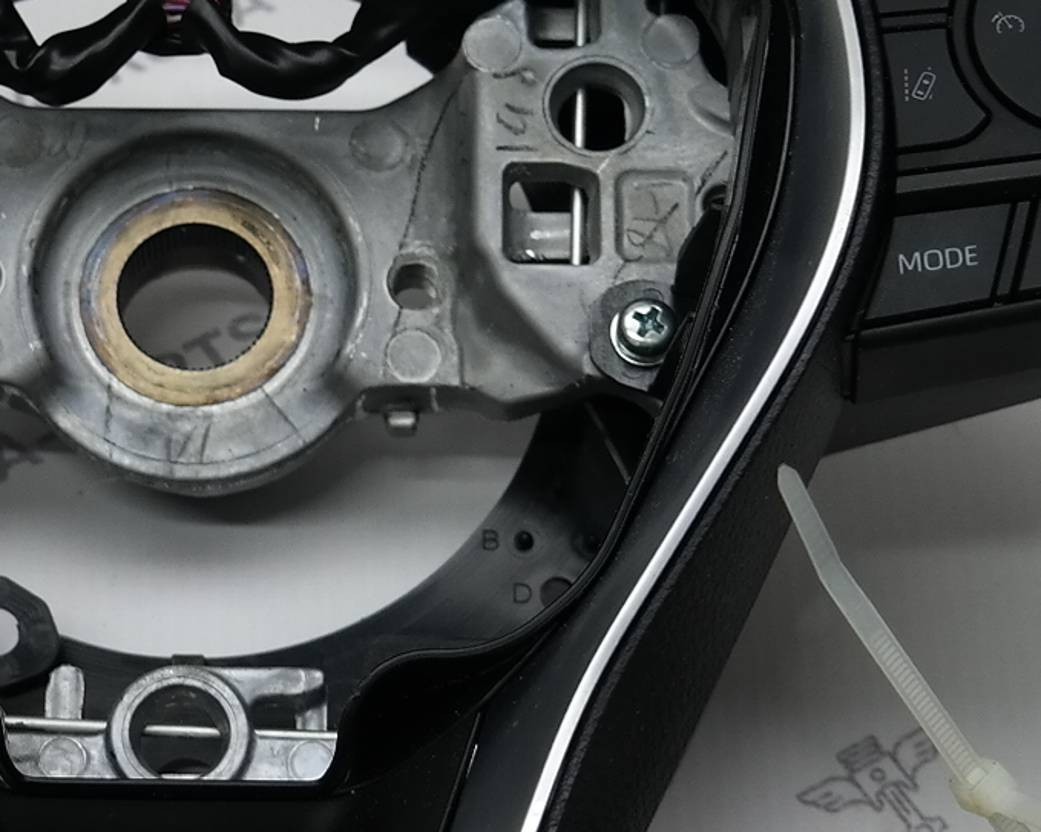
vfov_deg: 10.4
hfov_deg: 12.9
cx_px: 117
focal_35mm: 148
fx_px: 4559
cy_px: 178
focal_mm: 24
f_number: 4
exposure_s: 1/100
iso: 200
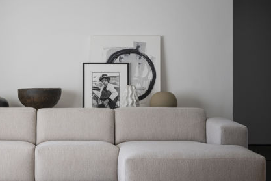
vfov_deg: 14.9
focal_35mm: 92
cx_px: 69
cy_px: 105
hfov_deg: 21.9
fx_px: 693
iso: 500
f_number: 5
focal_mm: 60
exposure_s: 1/2
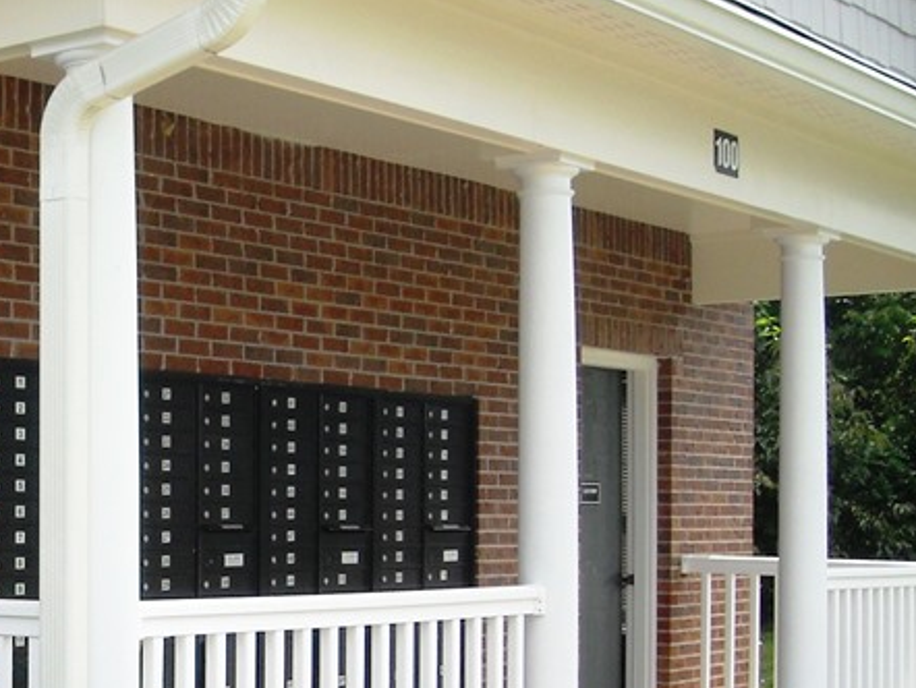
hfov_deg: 23.0
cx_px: -29
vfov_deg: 18.1
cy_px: 547
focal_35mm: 81
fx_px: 2145
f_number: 5.6
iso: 64
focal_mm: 5.7
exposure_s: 1/129
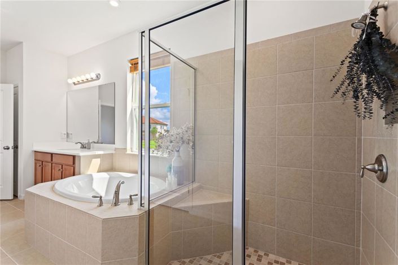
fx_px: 166
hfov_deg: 100.4
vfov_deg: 77.2
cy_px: 132
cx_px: 199
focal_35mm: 15
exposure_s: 1/10
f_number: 4.5
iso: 400
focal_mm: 10
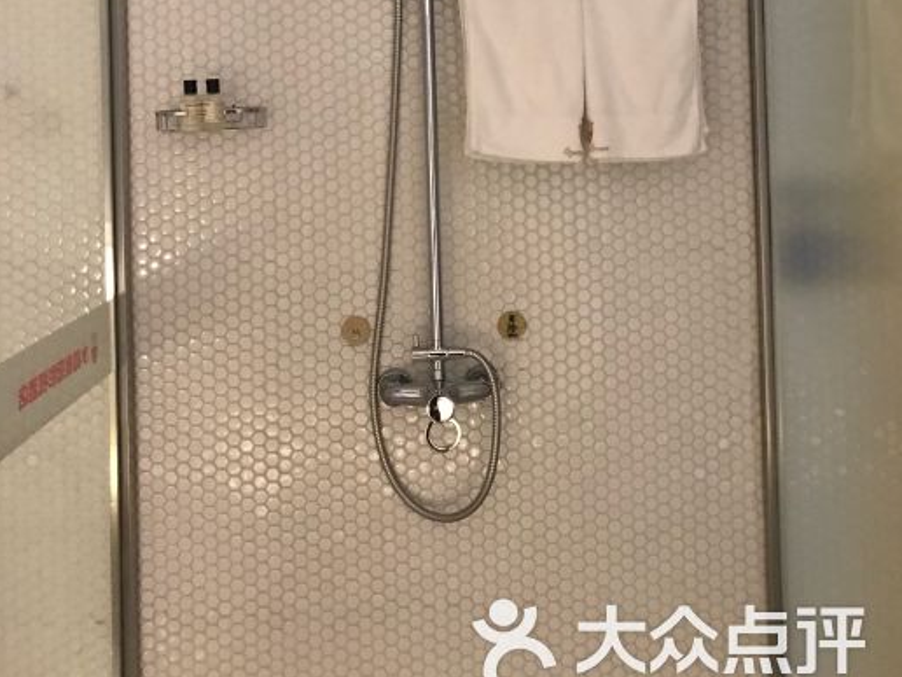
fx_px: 990
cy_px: 119
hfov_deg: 49.0
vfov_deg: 36.2
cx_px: 452
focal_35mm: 38
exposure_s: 1/6
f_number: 1.8
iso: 100
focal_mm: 3.99
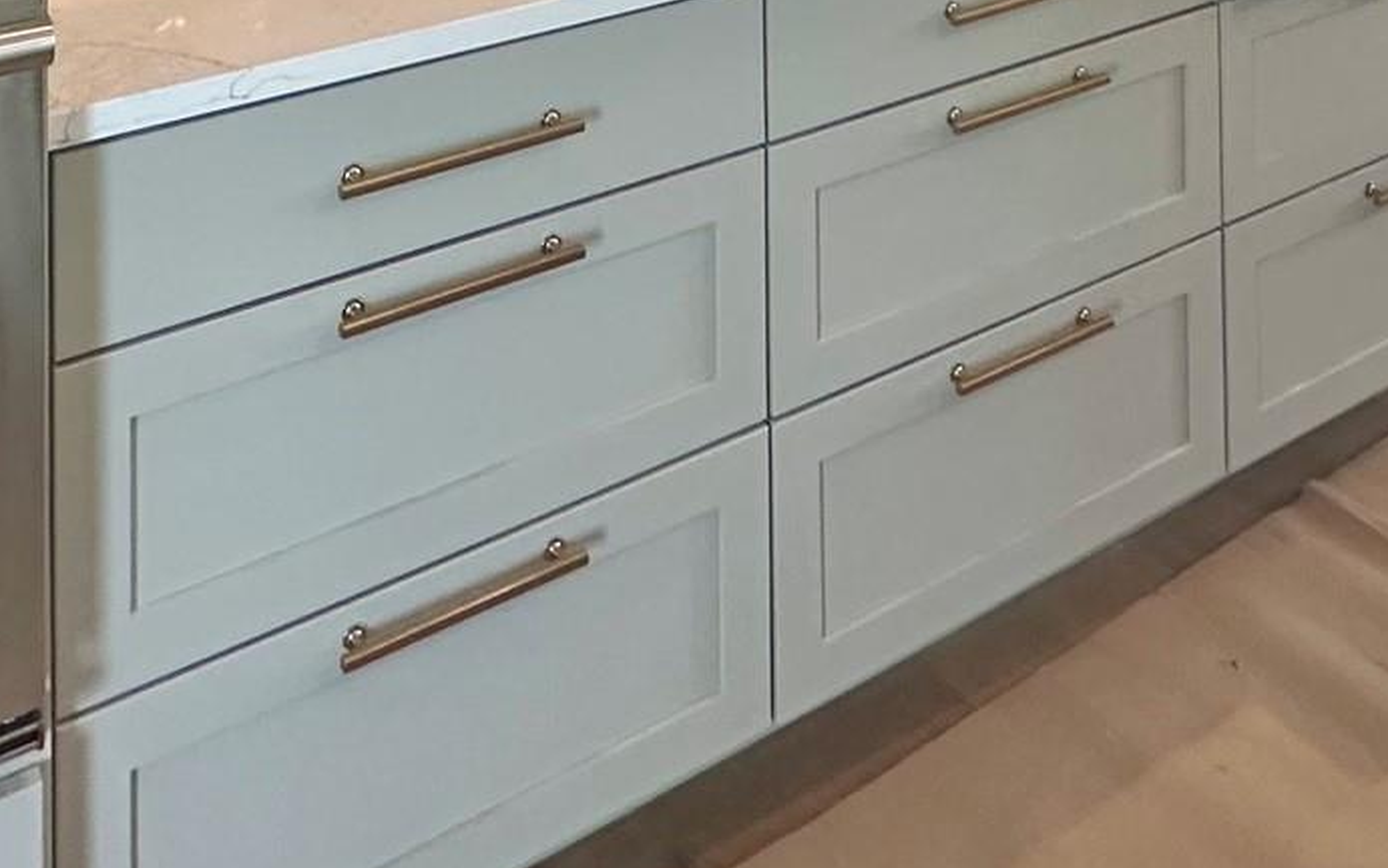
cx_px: 721
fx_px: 1665
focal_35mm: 44
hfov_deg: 45.3
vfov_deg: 21.3
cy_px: -623
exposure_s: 1/120
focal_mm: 2.22
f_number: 2.2
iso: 200
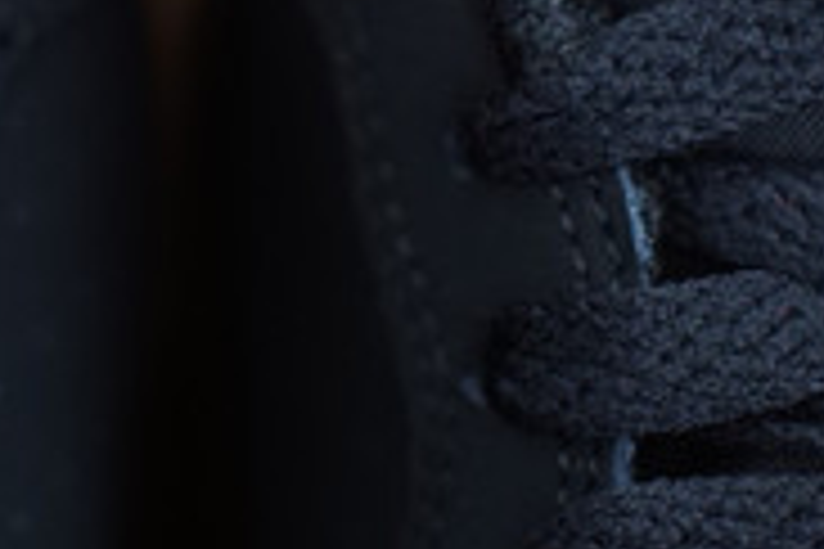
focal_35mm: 280
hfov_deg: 7.3
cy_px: 81
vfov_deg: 4.9
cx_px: 198
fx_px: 6408
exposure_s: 1/2500
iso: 500
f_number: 2.5
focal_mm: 50
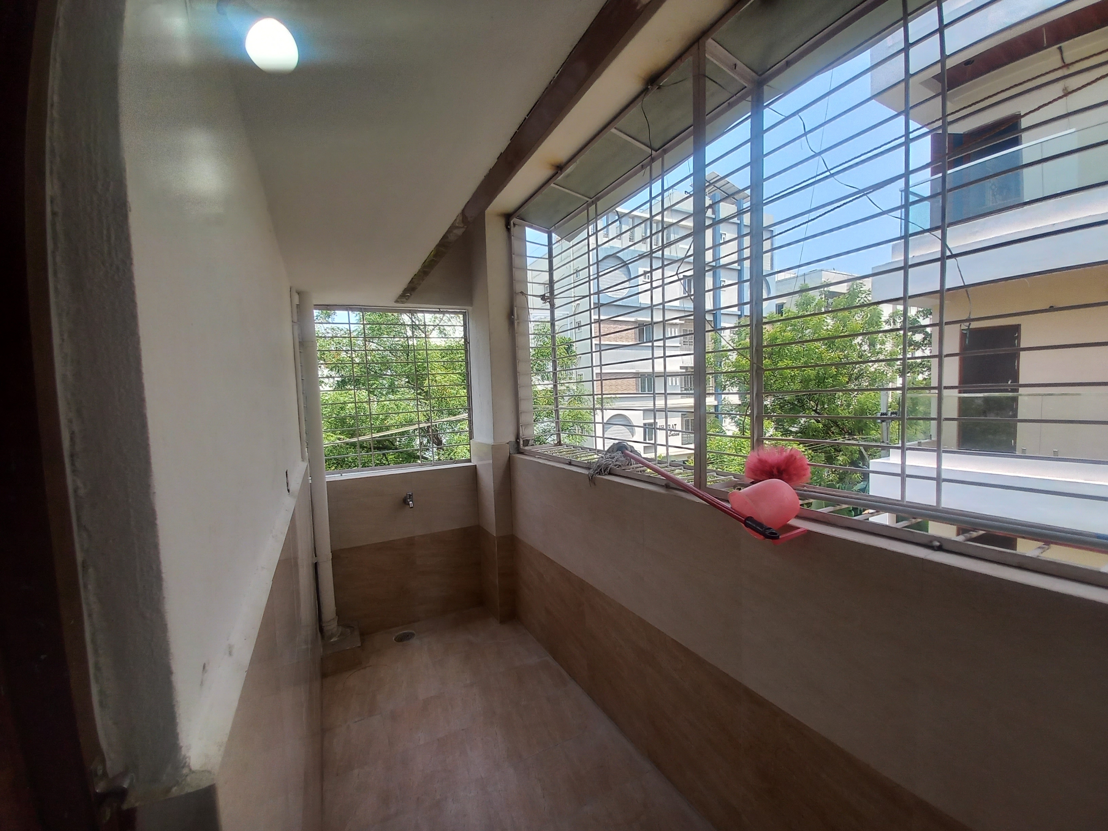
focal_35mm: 13
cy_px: 416
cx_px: 554
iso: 40
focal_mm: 1.42
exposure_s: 1/387
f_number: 2.2
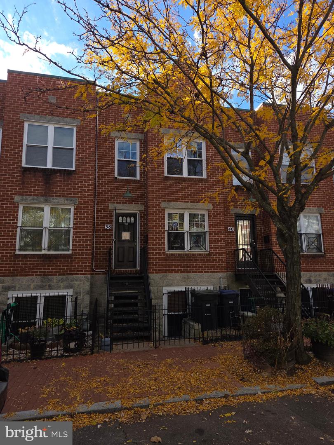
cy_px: 222
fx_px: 296
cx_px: 167
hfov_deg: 58.9
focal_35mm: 23
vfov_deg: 73.9
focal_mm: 5.4
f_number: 1.8
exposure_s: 1/942
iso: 25
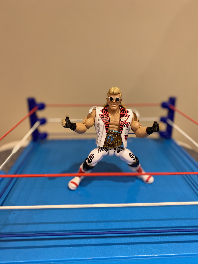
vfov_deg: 67.3
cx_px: 99
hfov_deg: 53.1
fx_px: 198
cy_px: 132
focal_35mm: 26
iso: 250
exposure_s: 1/60
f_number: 1.8
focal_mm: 4.25
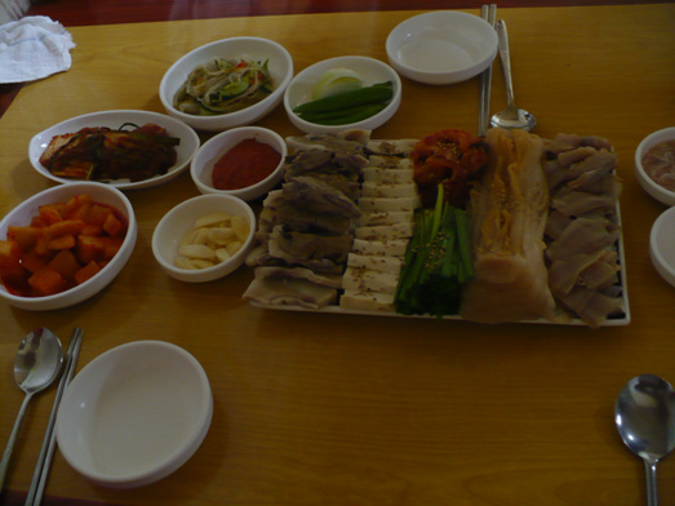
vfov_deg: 38.7
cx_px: 338
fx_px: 721
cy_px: 253
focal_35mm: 37
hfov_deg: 50.1
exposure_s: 1/8
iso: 200
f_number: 2.8
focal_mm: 6.1
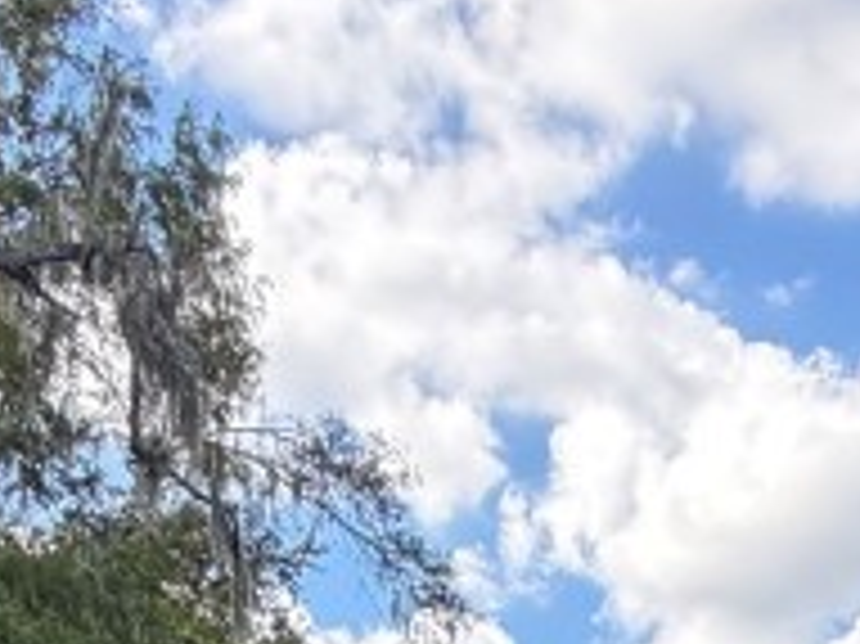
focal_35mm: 75
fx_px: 1862
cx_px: 797
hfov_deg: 25.1
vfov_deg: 14.2
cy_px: 1500
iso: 50
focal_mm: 2.22
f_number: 2.2
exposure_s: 1/260
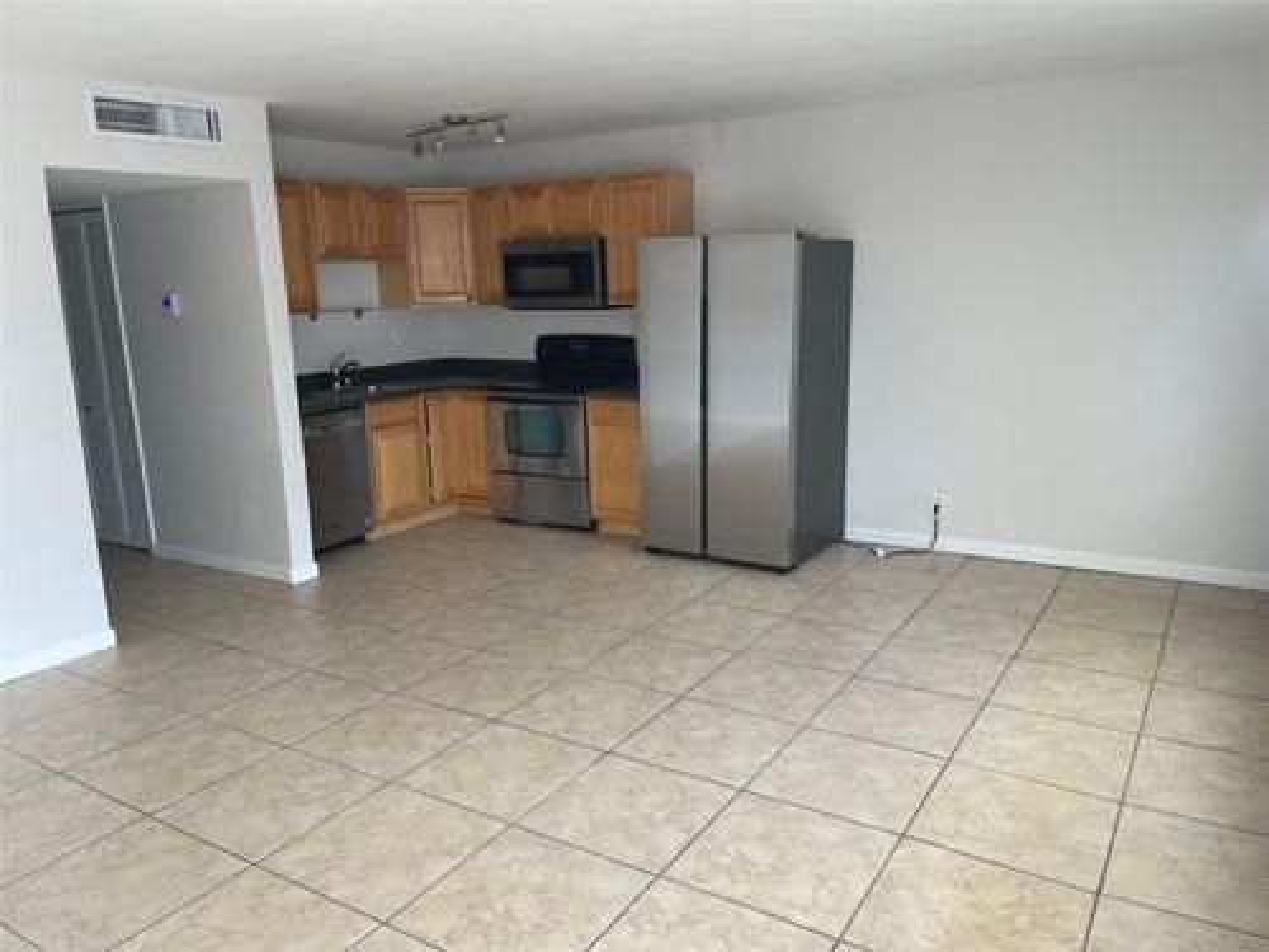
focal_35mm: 25
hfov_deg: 69.4
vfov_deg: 54.9
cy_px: 476
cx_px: 634
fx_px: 916
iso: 100
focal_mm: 5.1
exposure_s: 1/121
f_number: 1.6
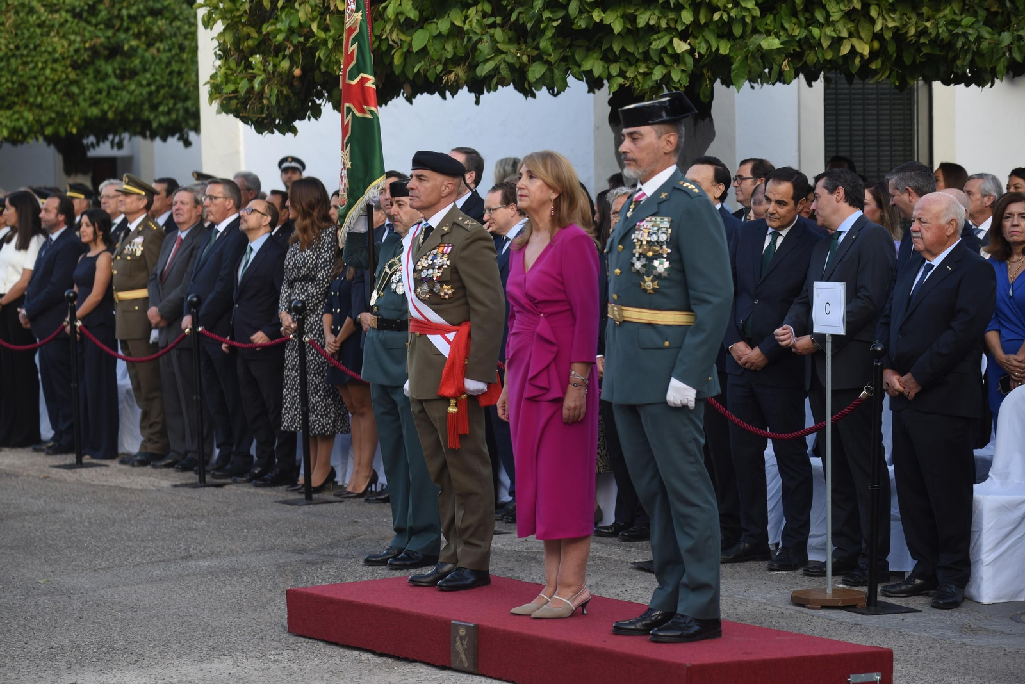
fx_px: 3190
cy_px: 342
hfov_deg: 18.3
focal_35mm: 112
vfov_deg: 12.2
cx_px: 512
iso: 100
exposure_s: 1/160
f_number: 4
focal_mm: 112
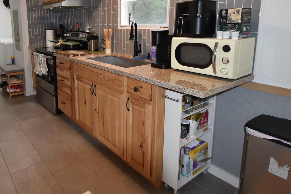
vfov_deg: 49.9
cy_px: 58
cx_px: 97
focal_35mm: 25
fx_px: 202
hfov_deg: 69.5
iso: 800
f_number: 4
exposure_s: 1/60
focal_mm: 10
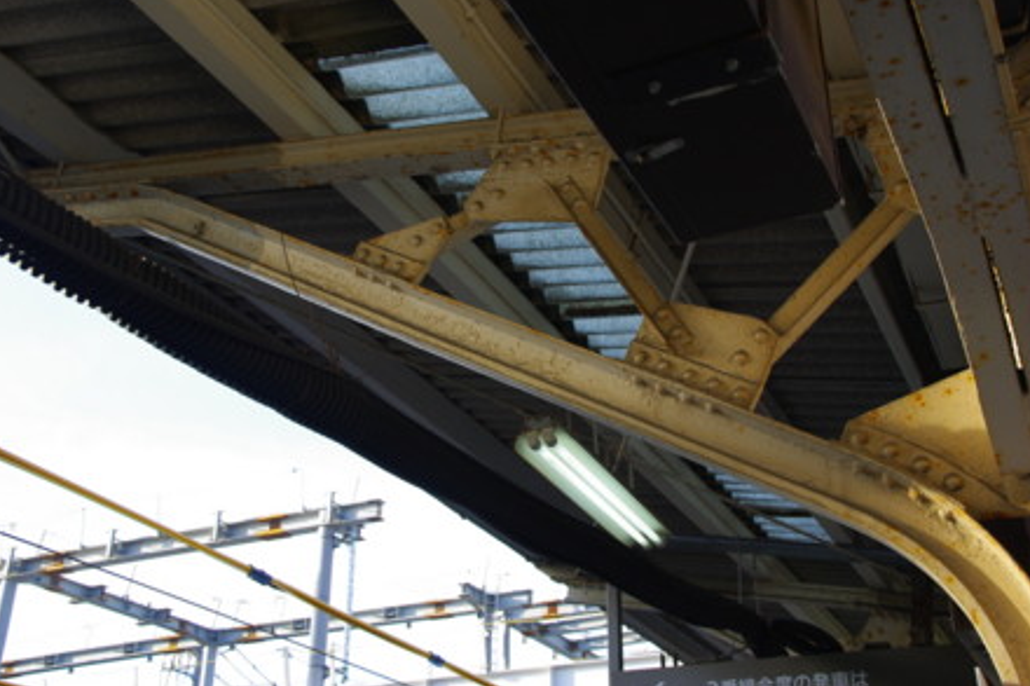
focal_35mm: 46
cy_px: 337
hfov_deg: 42.8
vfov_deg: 29.2
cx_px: 515
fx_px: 1316
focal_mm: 30
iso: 100
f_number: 6.7
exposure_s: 1/60
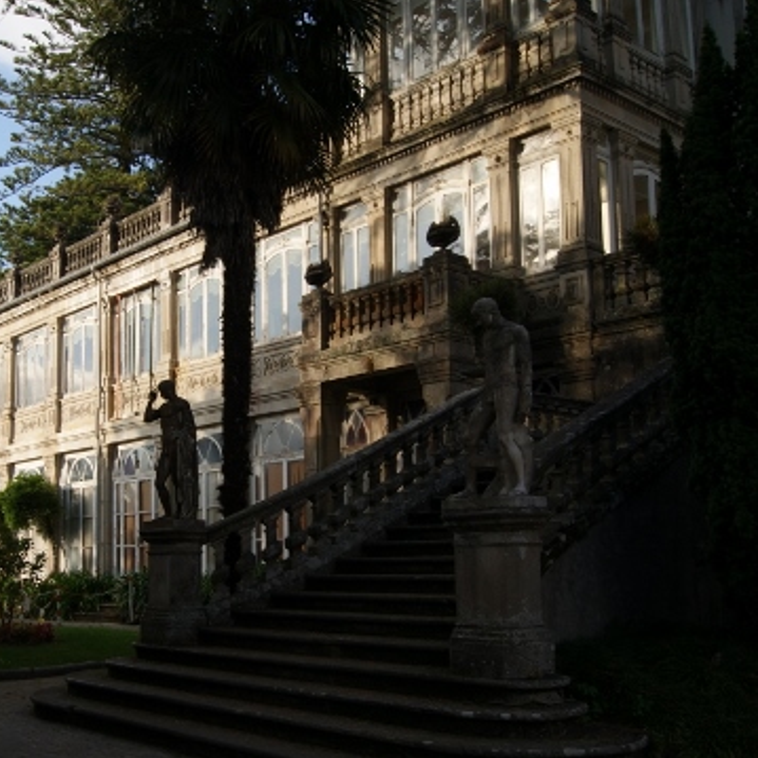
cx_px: 245
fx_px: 1065
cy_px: 374
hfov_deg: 38.7
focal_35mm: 43
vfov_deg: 39.2
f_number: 9
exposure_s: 1/80
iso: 100
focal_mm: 22
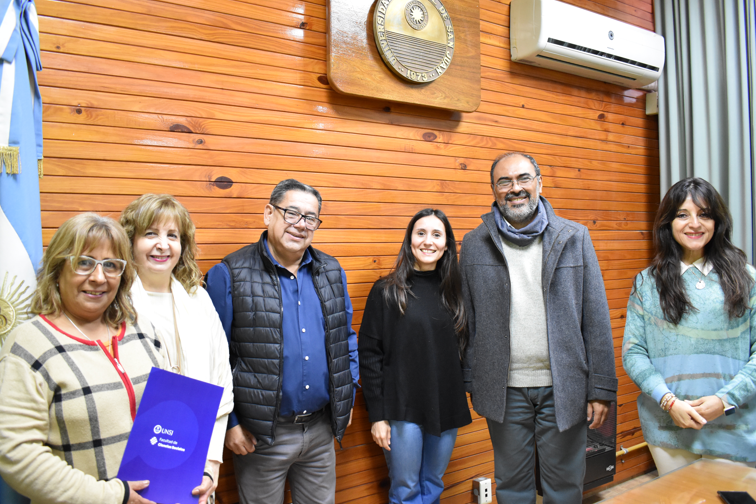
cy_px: 252
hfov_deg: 65.5
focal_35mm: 28
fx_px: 588
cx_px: 381
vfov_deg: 46.4
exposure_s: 1/30
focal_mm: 18
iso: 2200
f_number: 4
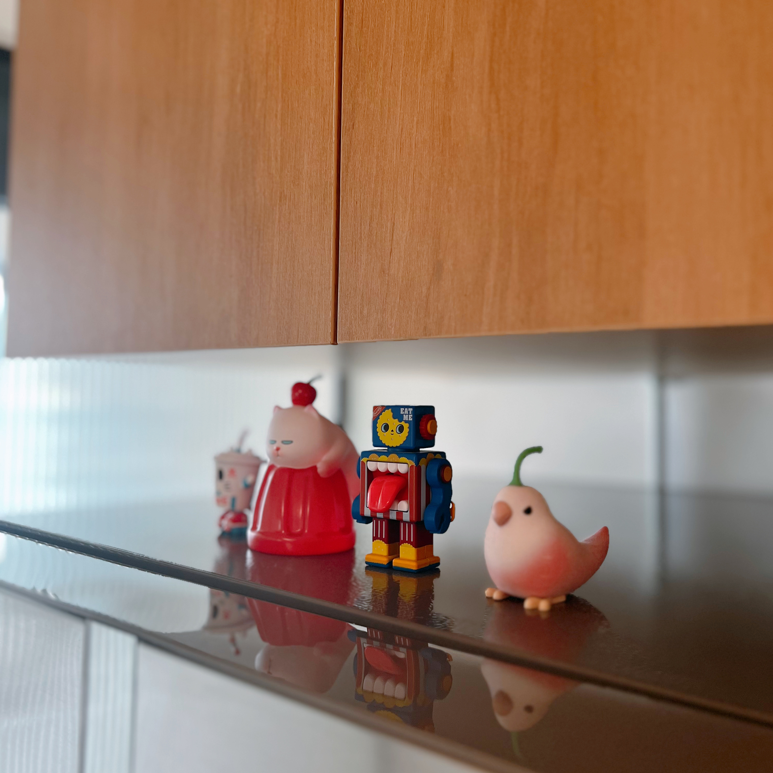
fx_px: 783
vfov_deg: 52.5
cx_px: 389
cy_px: 355
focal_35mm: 31
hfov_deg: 52.5
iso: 125
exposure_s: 1/50
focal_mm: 5.7
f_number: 1.5
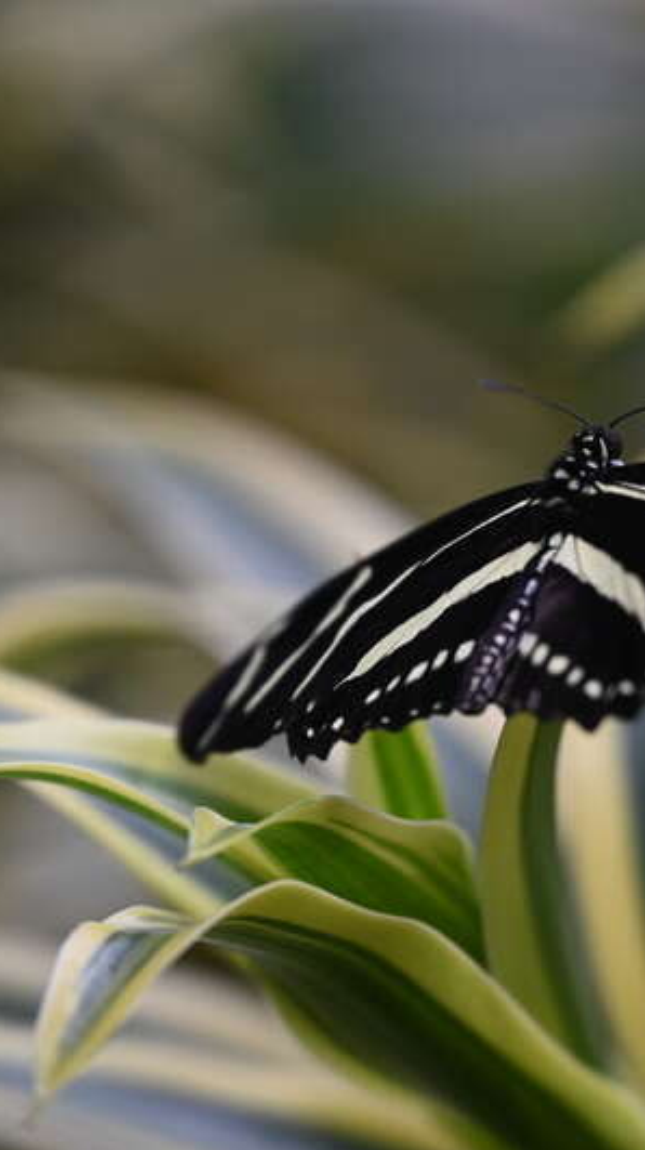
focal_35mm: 316
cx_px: 541
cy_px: 576
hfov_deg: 3.8
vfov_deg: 6.8
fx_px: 9625
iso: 1250
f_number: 6.3
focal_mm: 200
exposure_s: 1/250
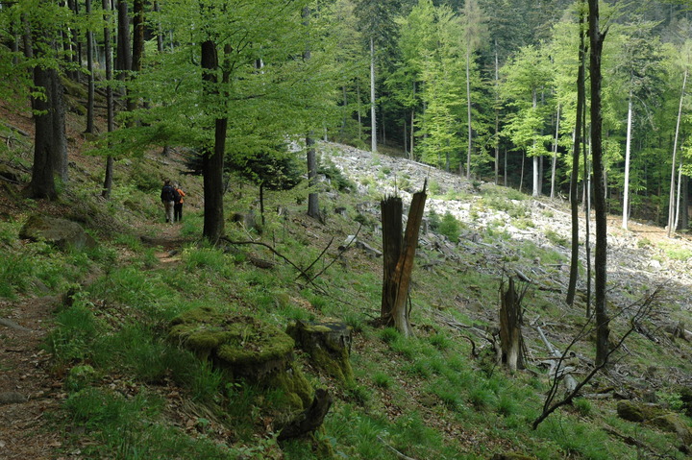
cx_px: 346
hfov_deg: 33.4
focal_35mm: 60
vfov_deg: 22.6
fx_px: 1153
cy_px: 230
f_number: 8
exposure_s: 1/250
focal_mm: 40
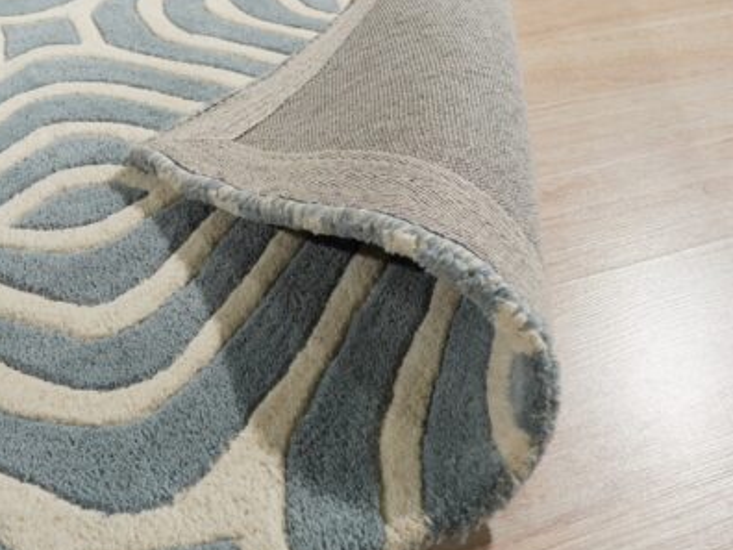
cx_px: 224
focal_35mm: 35
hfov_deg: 51.3
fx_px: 741
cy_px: 204
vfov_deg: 40.4
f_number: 5
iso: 640
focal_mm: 16
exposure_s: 1/200
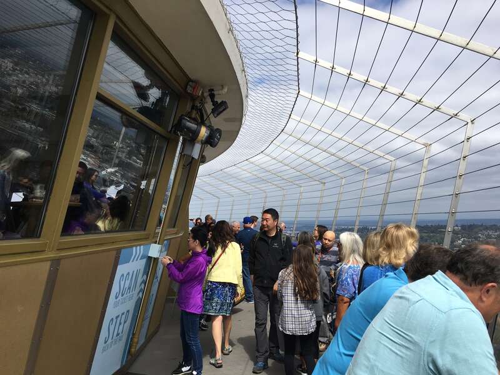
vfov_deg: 48.2
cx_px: 250
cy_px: 188
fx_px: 419
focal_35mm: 29
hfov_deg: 61.7
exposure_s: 1/1832
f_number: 2.2
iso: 25
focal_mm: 4.15
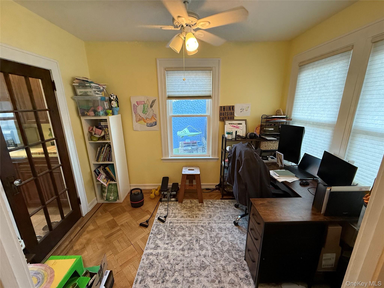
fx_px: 155
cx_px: 192
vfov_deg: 85.7
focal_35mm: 14
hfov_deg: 102.1
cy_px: 144
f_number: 2.2
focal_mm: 2.22
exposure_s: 1/60
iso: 250
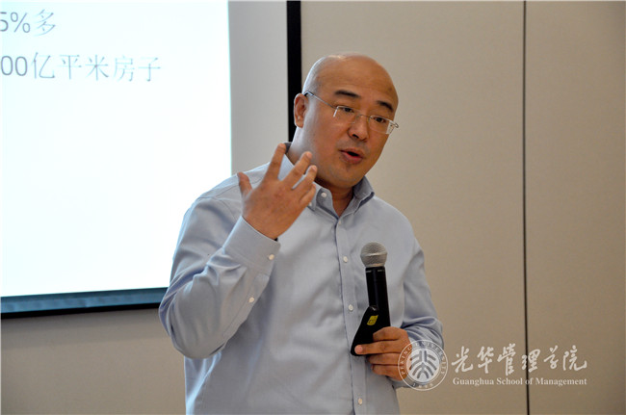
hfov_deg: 19.5
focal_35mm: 105
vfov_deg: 13.0
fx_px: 1823
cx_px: 313
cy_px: 208
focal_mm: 70
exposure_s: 1/60
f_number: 5.3
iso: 500
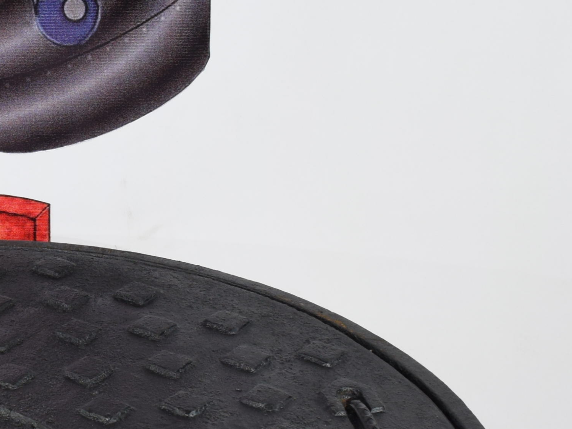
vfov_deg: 14.2
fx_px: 1718
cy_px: 211
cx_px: 8
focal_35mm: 104
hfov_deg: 18.4
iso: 400
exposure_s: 1/100
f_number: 5
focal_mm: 18
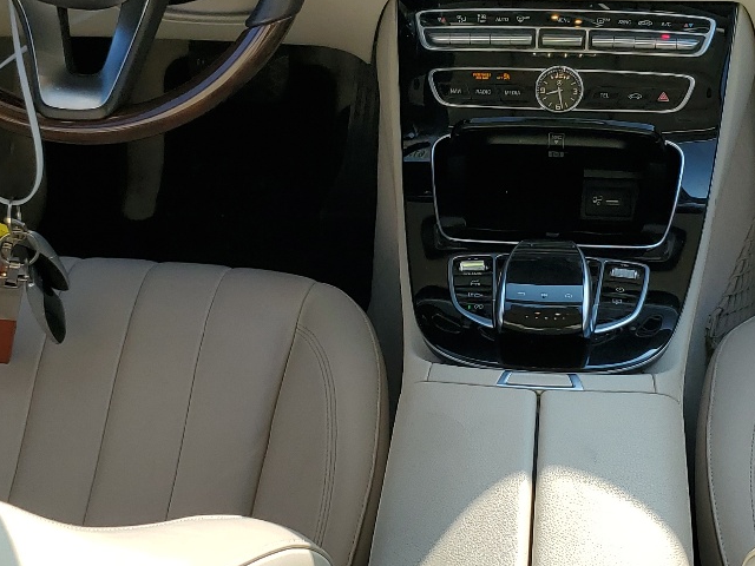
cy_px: 297
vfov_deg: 22.6
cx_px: 422
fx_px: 1418
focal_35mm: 65
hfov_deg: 29.8
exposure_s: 1/909
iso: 50
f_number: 1.5
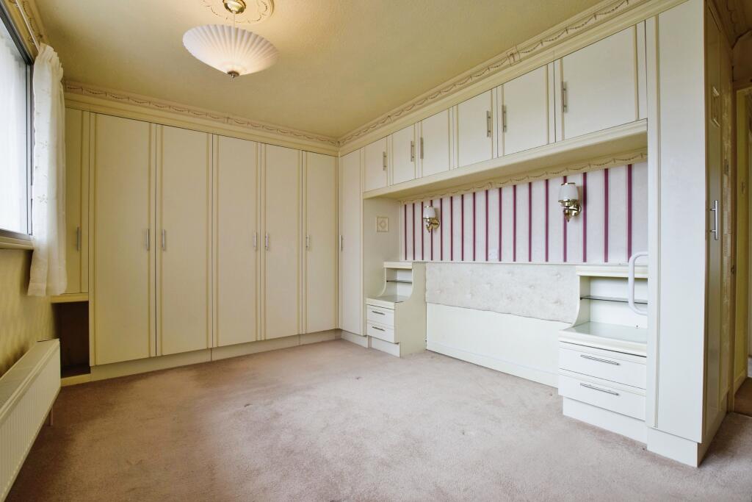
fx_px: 313
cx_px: 376
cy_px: 251
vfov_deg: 77.3
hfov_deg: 100.4
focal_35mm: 15
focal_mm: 10
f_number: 8
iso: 640
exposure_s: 1/30
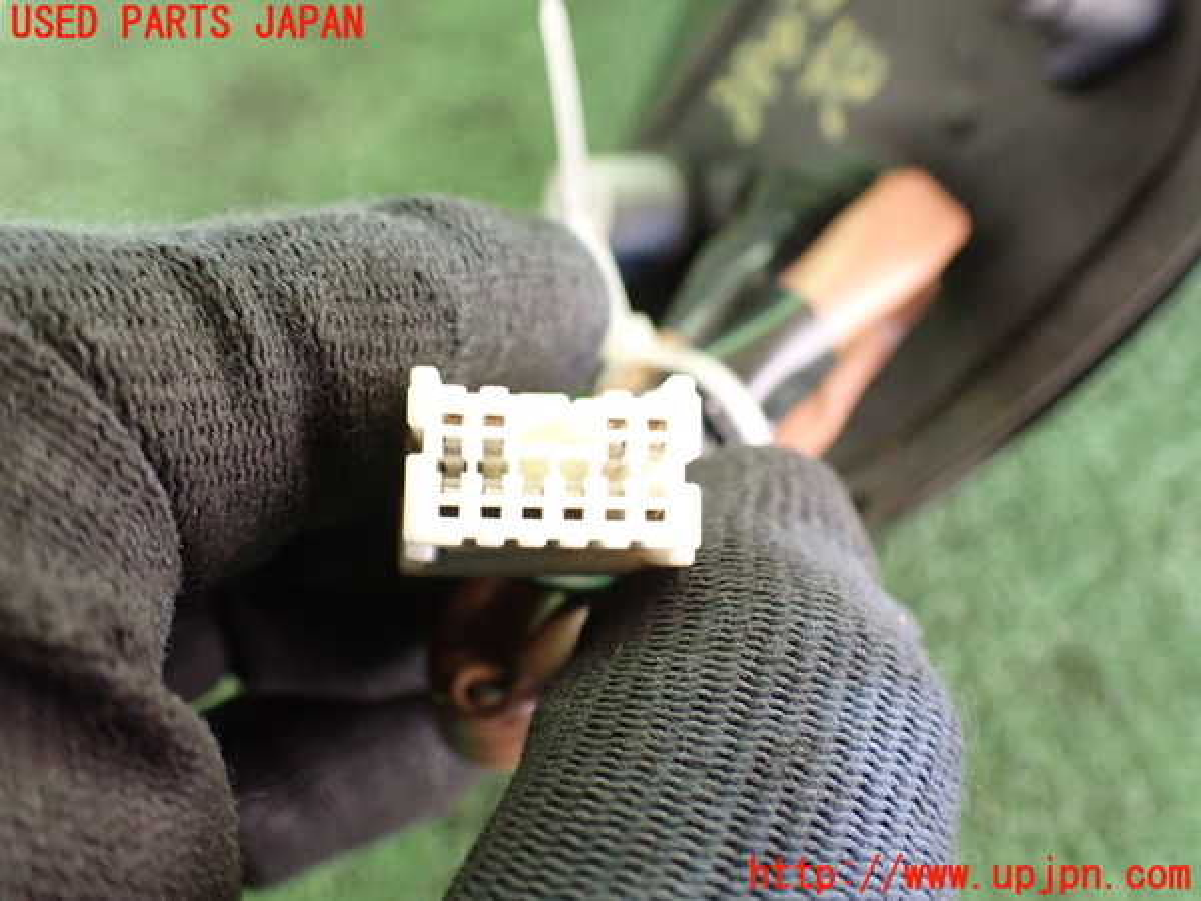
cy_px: 450
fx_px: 1041
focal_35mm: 30
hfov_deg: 60.0
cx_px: 600
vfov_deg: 46.8
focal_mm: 5.4
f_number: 2.3
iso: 800
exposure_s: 1/100
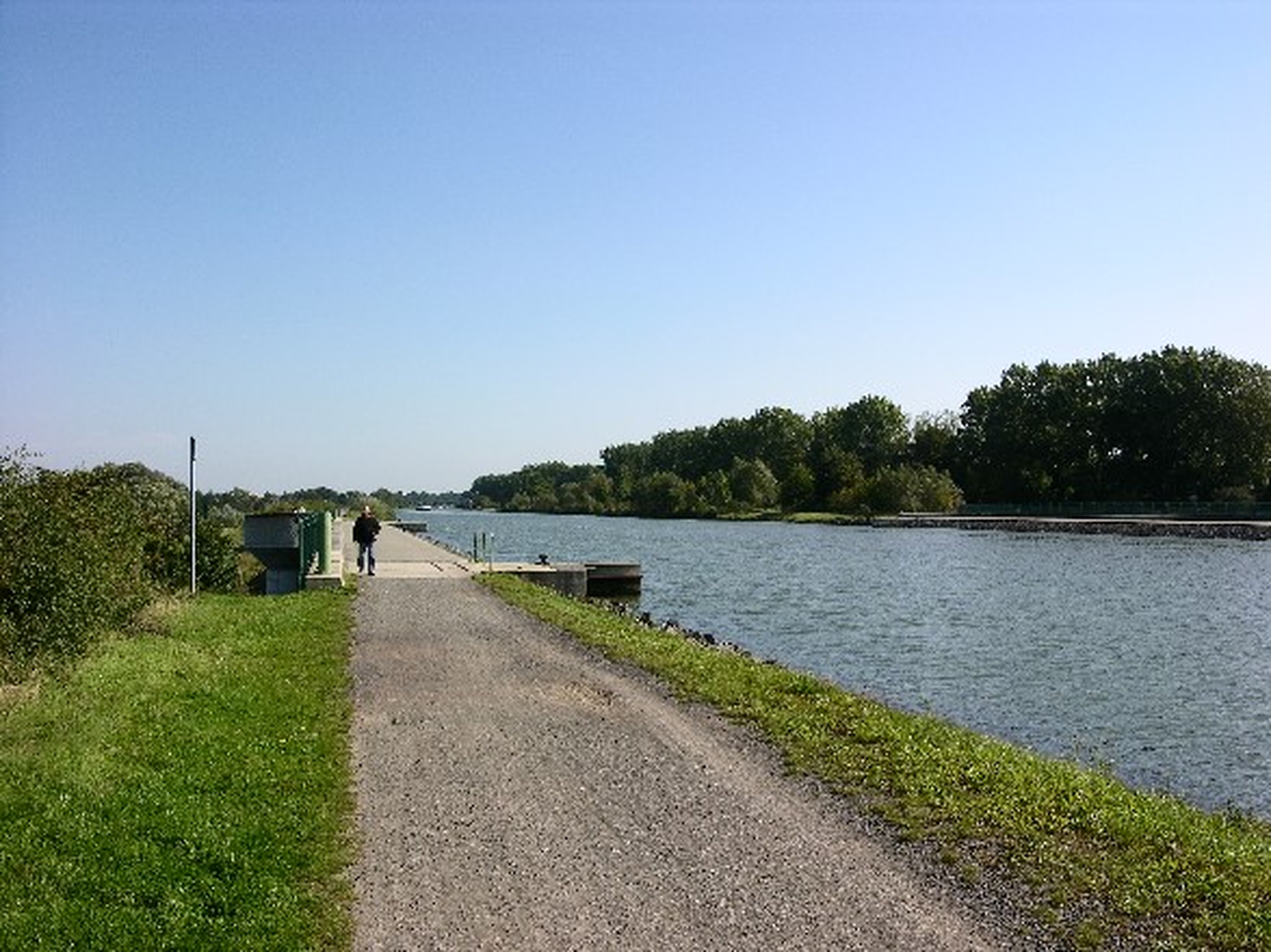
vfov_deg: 40.7
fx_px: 1285
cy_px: 476
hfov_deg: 52.6
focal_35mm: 35
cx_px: 636
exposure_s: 1/144
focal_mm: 8.9
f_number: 8
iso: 50
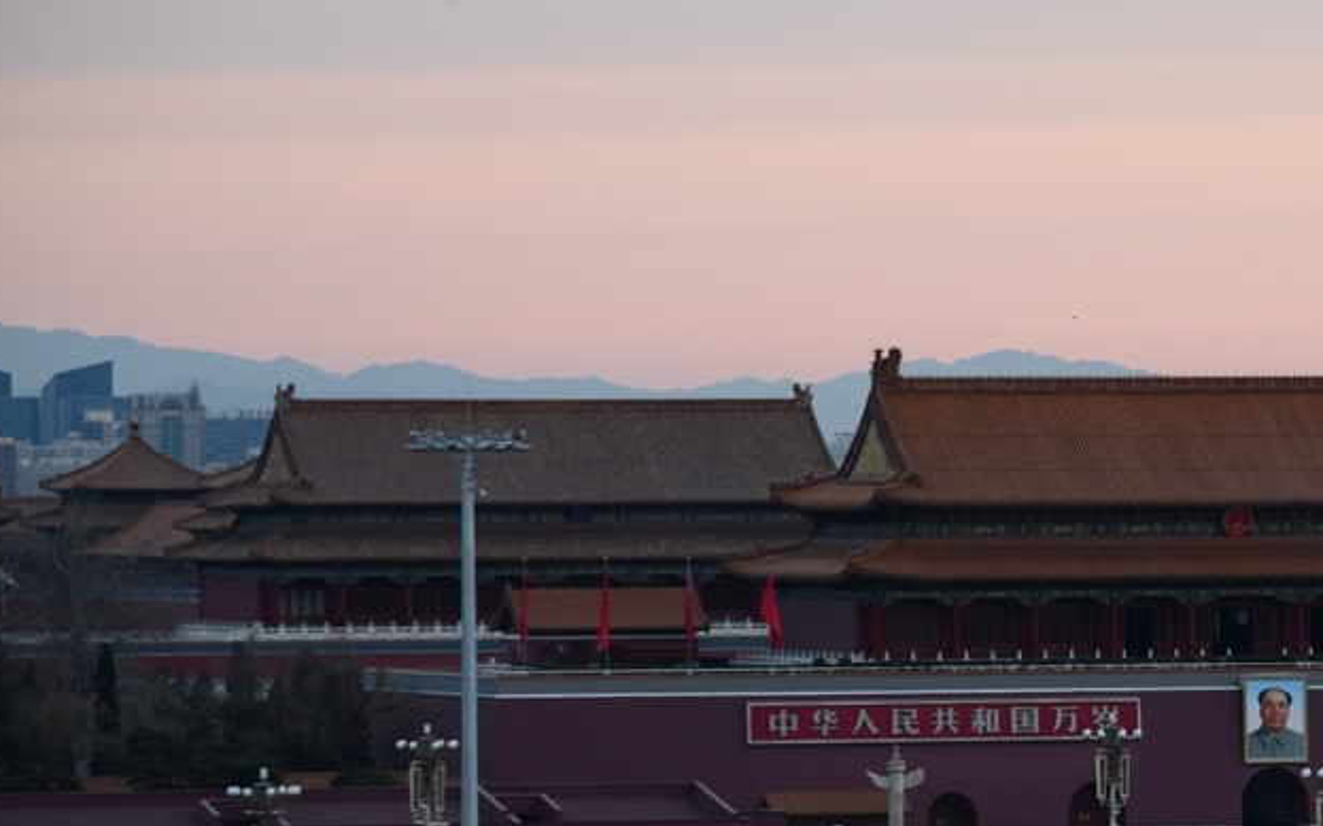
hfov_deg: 6.7
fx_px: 11355
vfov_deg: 4.2
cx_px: 1102
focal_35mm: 315
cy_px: 639
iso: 400
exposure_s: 1/50
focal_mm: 175
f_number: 5
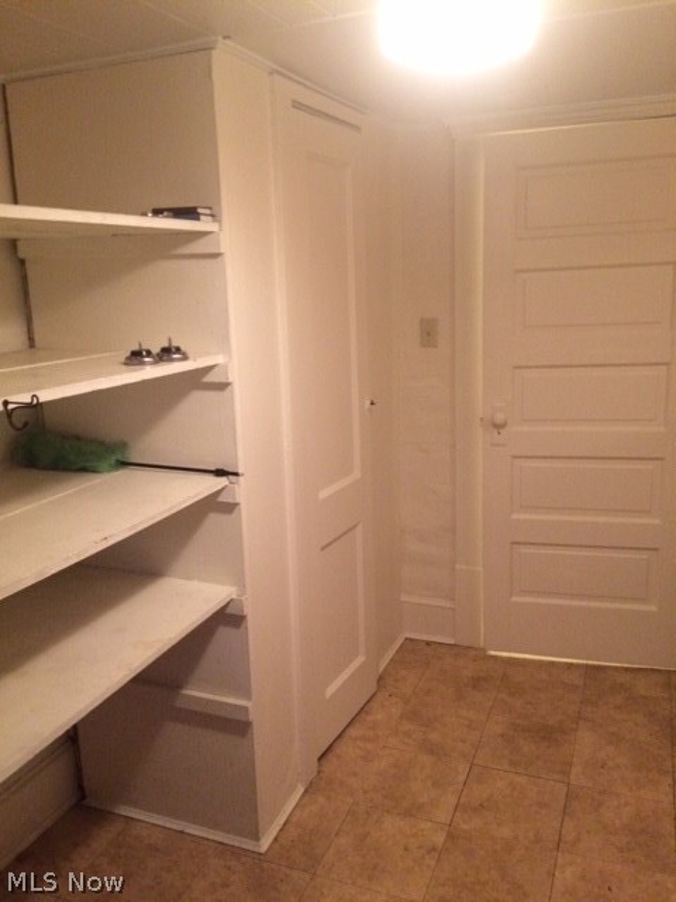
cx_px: 338
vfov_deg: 61.7
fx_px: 755
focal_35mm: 29
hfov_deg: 48.2
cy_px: 451
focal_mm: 4.15
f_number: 2.2
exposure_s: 1/20
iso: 320
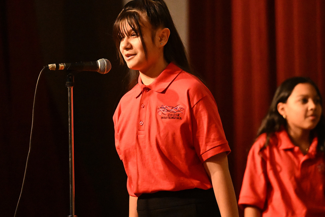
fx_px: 3232
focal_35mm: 358
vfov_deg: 3.8
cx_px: 173
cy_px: 95
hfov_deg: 5.8
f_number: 2.8
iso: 8000
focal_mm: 200
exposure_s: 1/1250
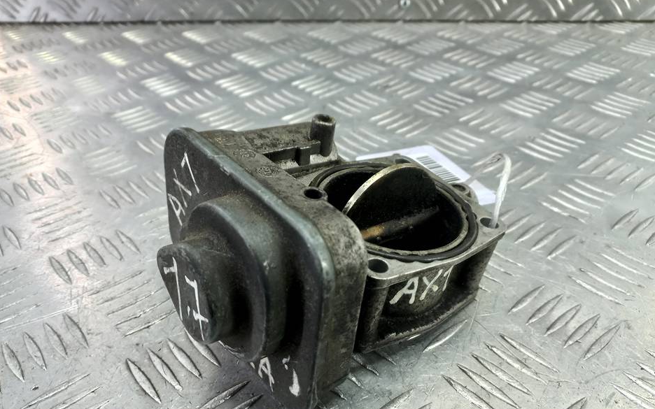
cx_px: 323
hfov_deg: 64.6
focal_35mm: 29
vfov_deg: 42.9
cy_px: 251
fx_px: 518
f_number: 1.8
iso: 100
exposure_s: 1/50
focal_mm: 4.6
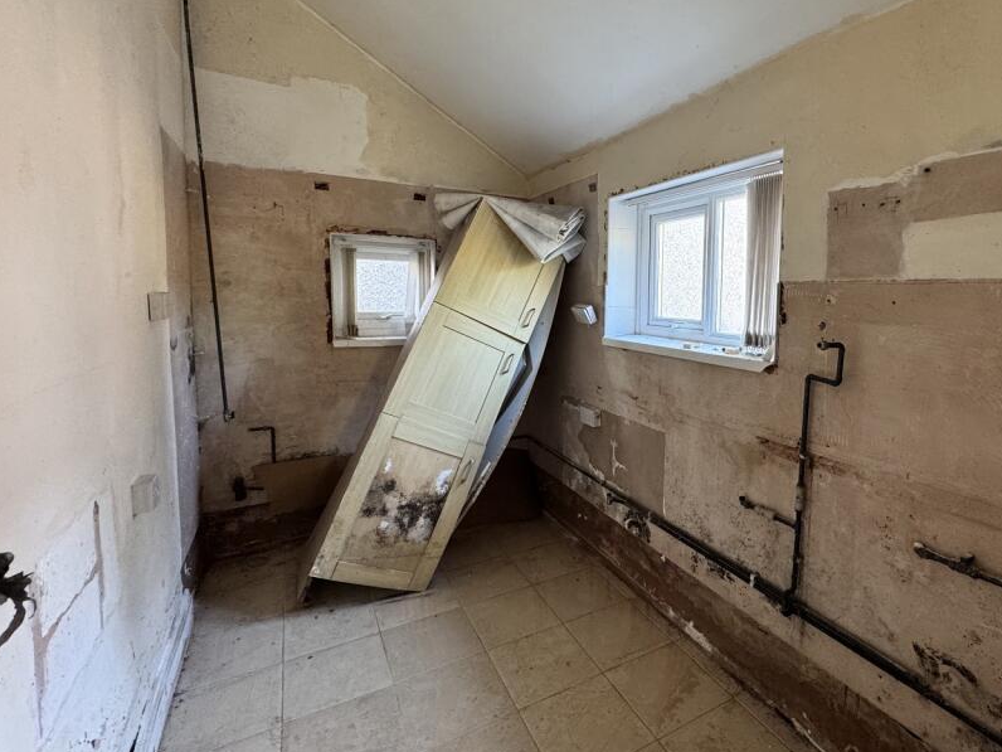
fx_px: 521
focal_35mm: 18
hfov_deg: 86.3
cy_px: 335
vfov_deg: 71.4
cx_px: 618
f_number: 2.2
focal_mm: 2.22
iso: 500
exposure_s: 1/60
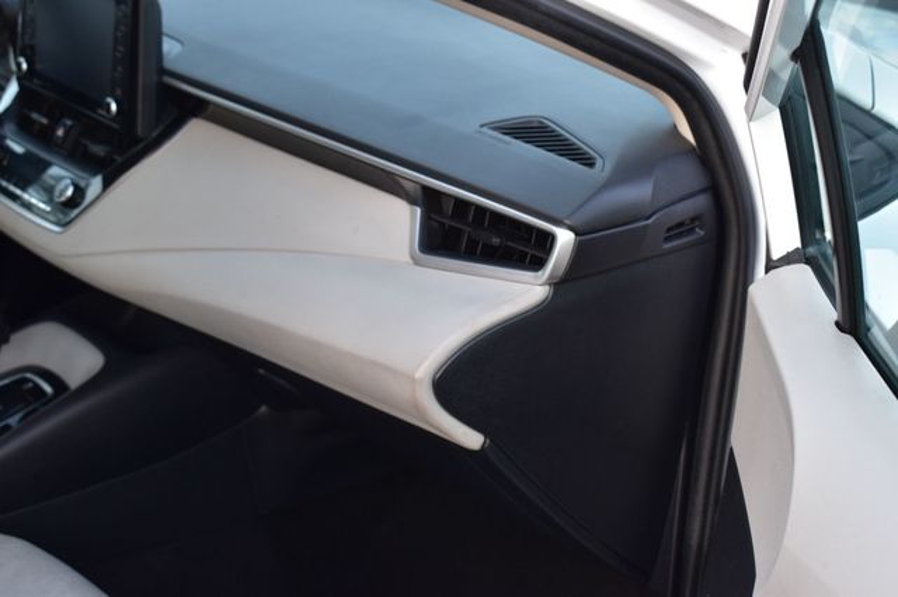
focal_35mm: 60
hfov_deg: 33.4
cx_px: 449
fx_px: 1496
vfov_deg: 22.6
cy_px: 298
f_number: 6.3
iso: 400
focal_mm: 40
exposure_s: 1/20
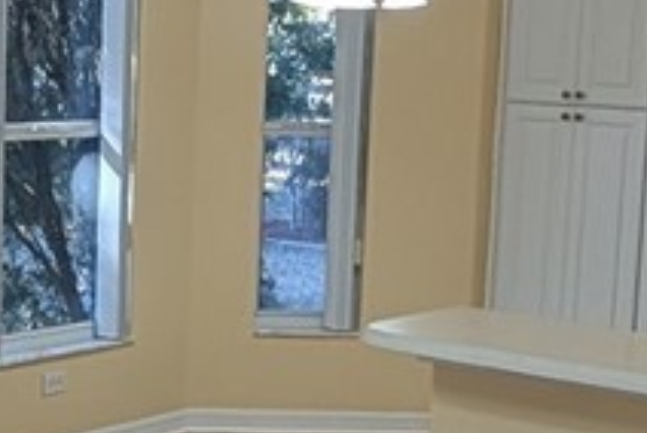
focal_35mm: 94
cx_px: 92
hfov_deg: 21.3
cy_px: 253
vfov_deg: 14.6
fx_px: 1692
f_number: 1.95
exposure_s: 1/120
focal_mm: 2.23
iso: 70
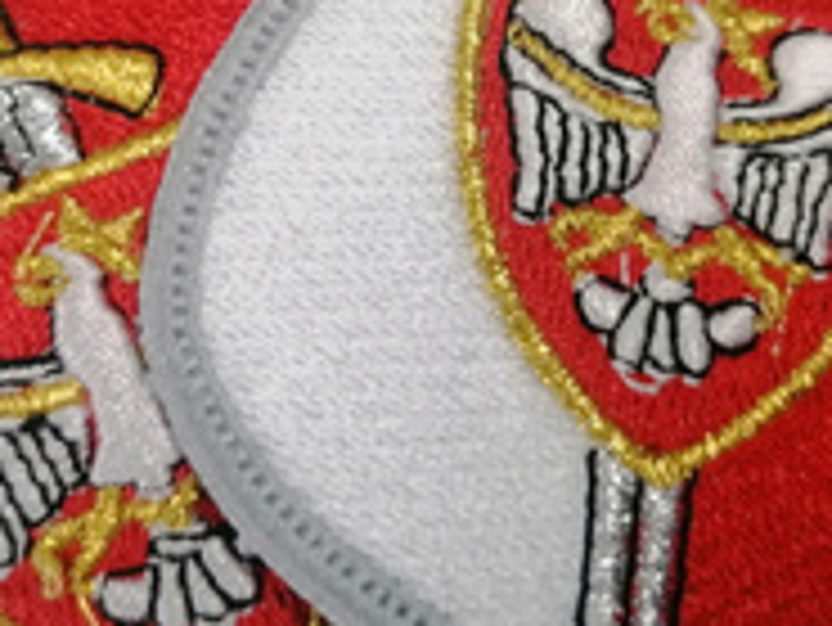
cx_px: 459
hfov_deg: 37.4
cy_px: 155
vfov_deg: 28.2
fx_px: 1227
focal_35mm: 51
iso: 250
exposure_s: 1/33.3
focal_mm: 4.75
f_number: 1.8
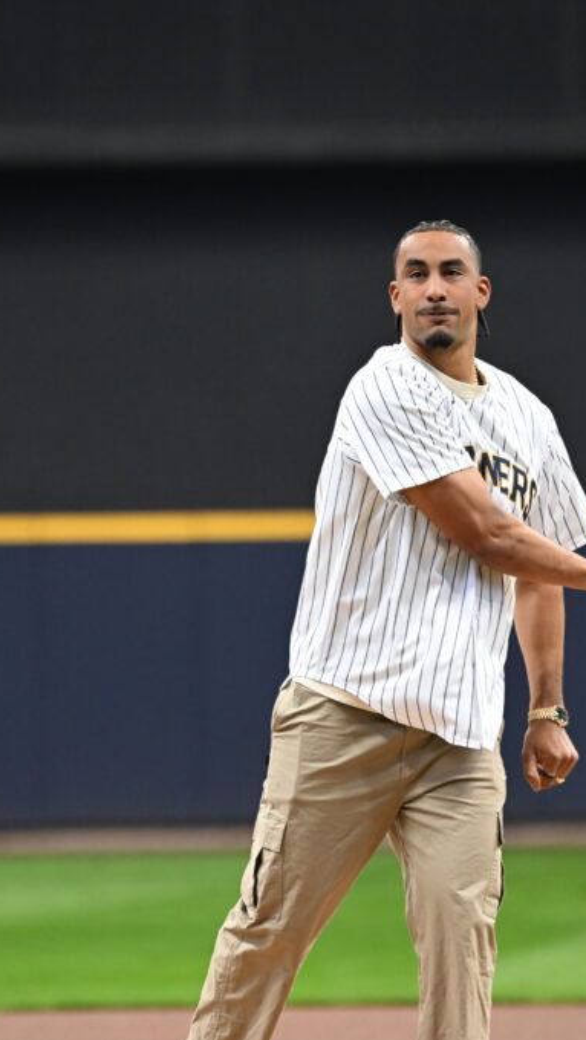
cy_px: 521
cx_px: 285
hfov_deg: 1.9
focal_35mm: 631
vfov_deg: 3.4
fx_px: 17413
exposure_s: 1/640
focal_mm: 400
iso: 4500
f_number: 6
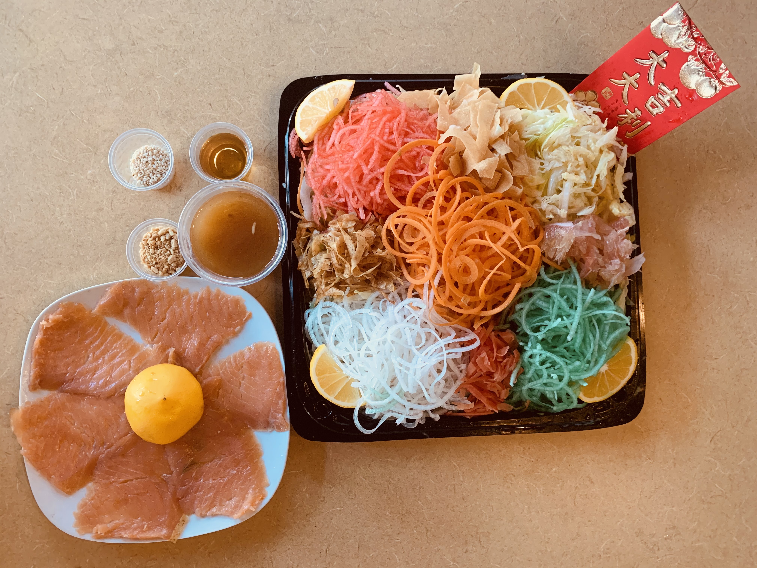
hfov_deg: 67.3
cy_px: 284
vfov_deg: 53.1
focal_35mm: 26
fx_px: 569
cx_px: 378
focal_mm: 4.25
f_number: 1.8
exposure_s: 1/60
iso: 320
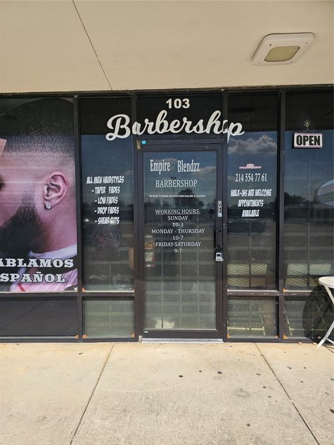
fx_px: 296
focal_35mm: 23
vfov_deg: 73.9
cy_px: 222
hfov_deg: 58.9
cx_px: 167
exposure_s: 1/1170
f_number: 1.7
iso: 20
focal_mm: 6.3
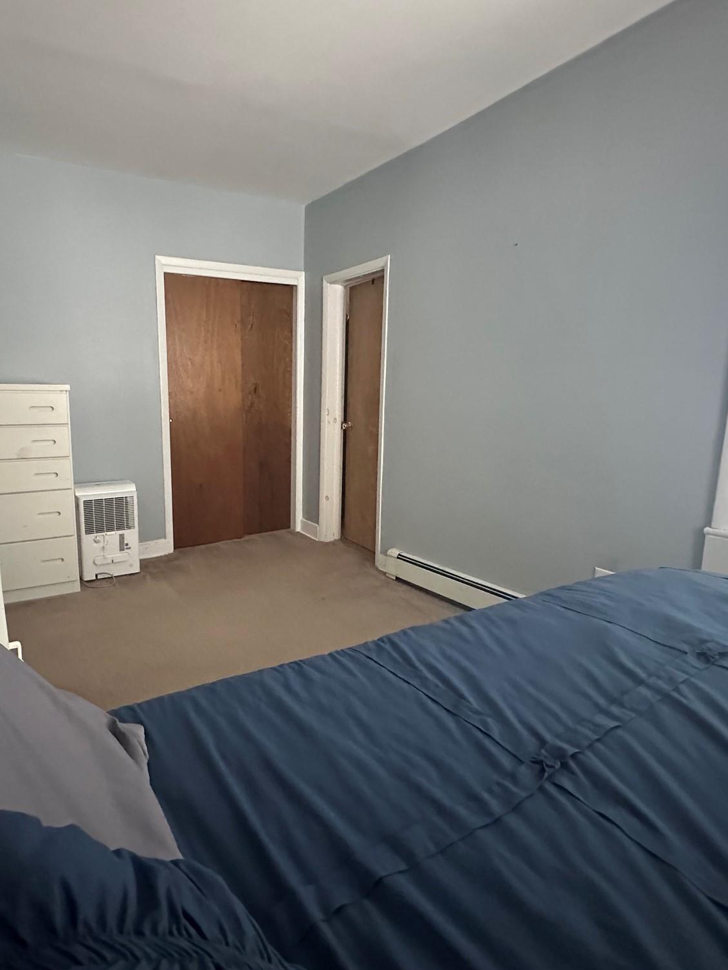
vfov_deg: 84.7
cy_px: 483
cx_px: 268
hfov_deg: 67.5
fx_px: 533
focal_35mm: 19
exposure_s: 1/45
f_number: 2.2
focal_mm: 2.22
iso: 1250
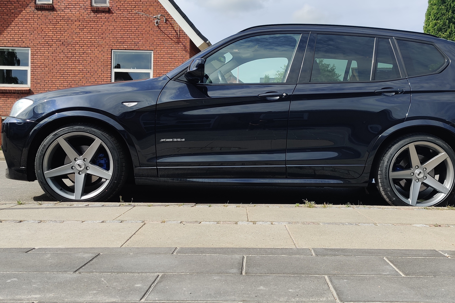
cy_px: 145
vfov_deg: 33.4
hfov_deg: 48.0
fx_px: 506
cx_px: 282
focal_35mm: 40
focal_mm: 4.75
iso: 125
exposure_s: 1/2039
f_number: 1.65
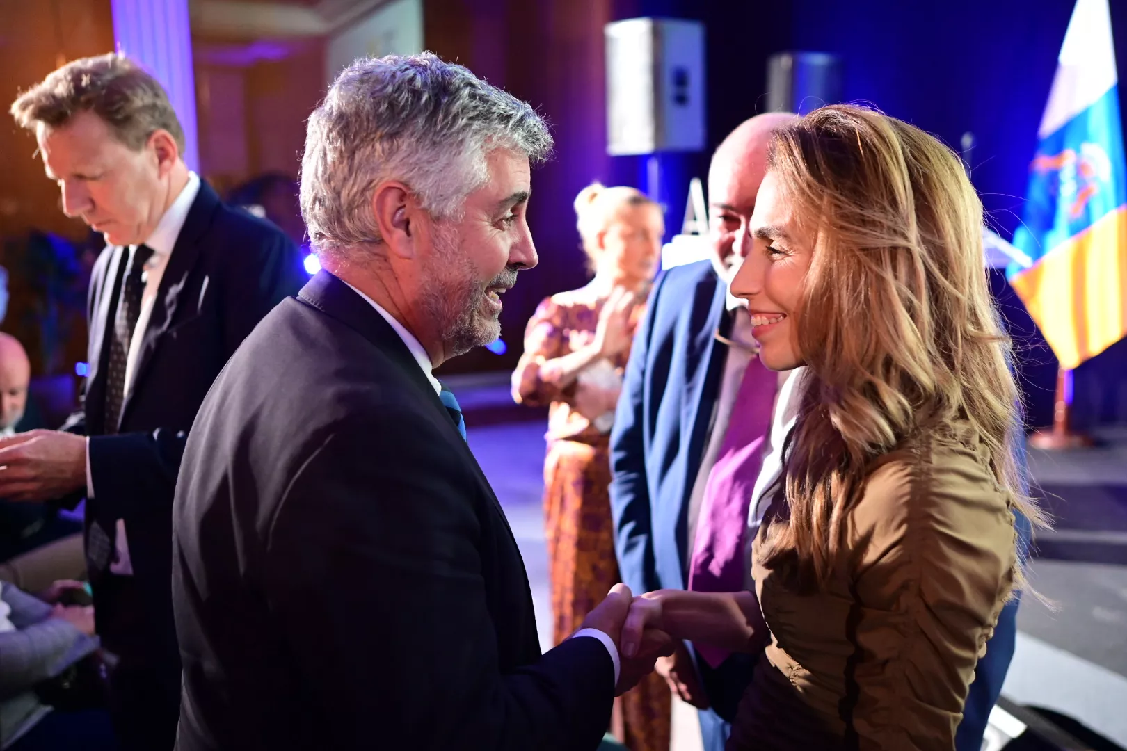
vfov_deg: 37.9
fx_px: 1096
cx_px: 564
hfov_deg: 54.4
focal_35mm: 35
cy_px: 376
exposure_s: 1/80
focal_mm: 35
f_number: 2.2
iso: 5000
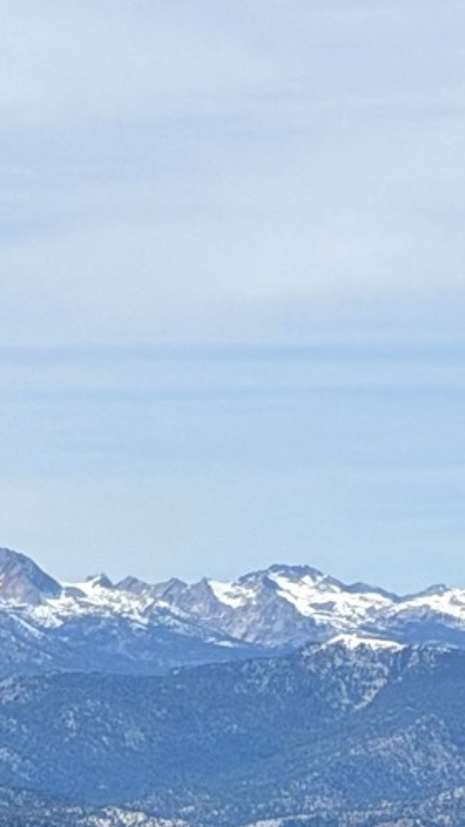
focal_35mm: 252
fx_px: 5526
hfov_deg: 4.8
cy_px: 1446
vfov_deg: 8.3
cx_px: 442
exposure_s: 1/6536
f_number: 1.78
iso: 80
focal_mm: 6.76
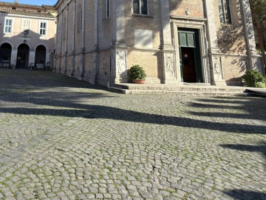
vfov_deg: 40.1
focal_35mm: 31
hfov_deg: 56.1
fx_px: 238
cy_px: 1
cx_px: 74
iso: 16
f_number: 2.2
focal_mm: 2.22
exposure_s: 1/443
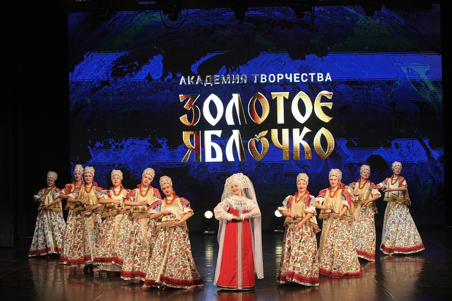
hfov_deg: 23.9
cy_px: 150
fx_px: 1067
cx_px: 226
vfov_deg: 16.1
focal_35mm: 85
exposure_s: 1/400
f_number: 4
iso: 2500
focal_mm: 85
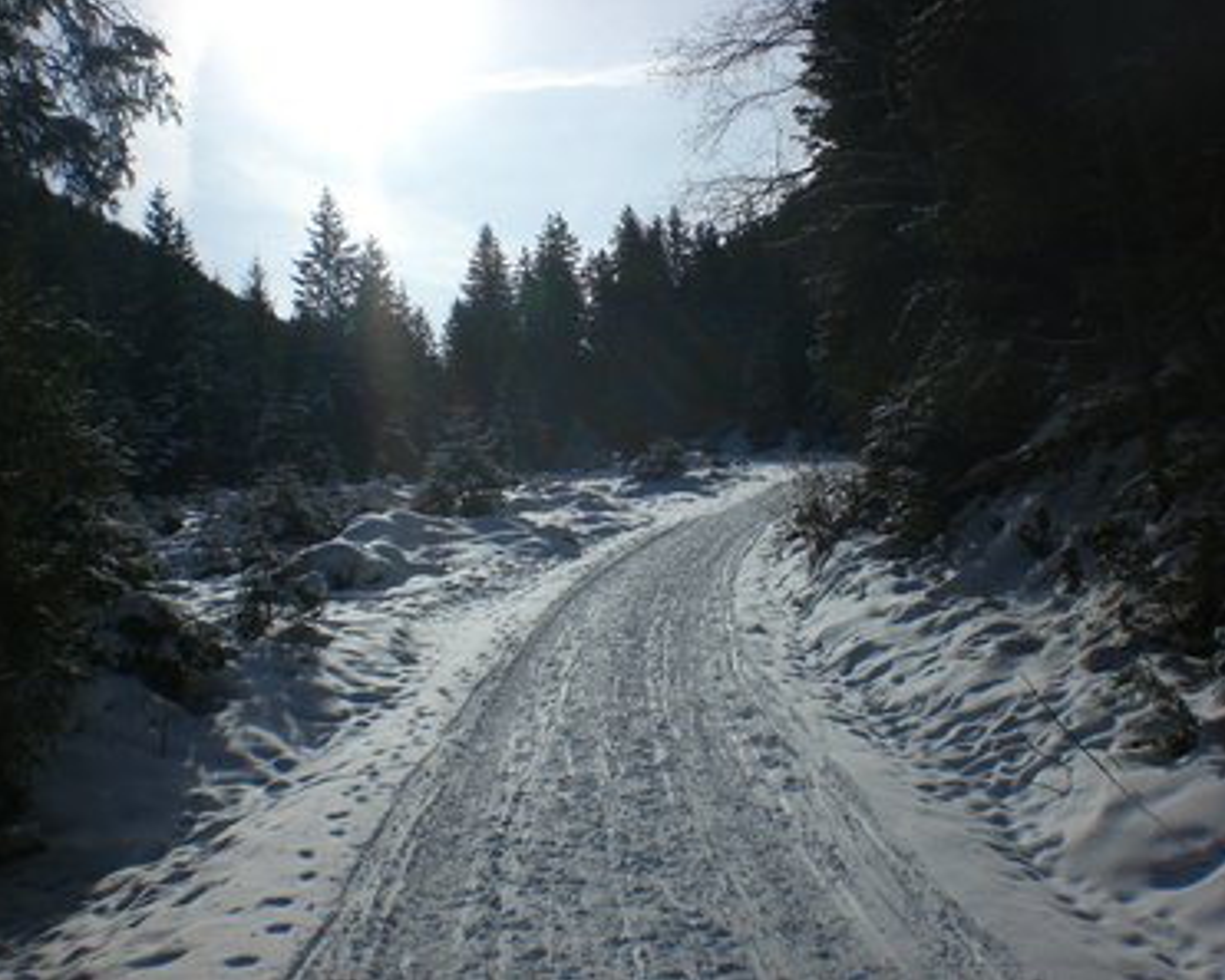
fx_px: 1451
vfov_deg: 37.4
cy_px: 488
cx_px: 621
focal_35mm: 40
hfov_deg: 45.8
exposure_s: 1/2000
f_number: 4.4
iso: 50
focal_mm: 6.3
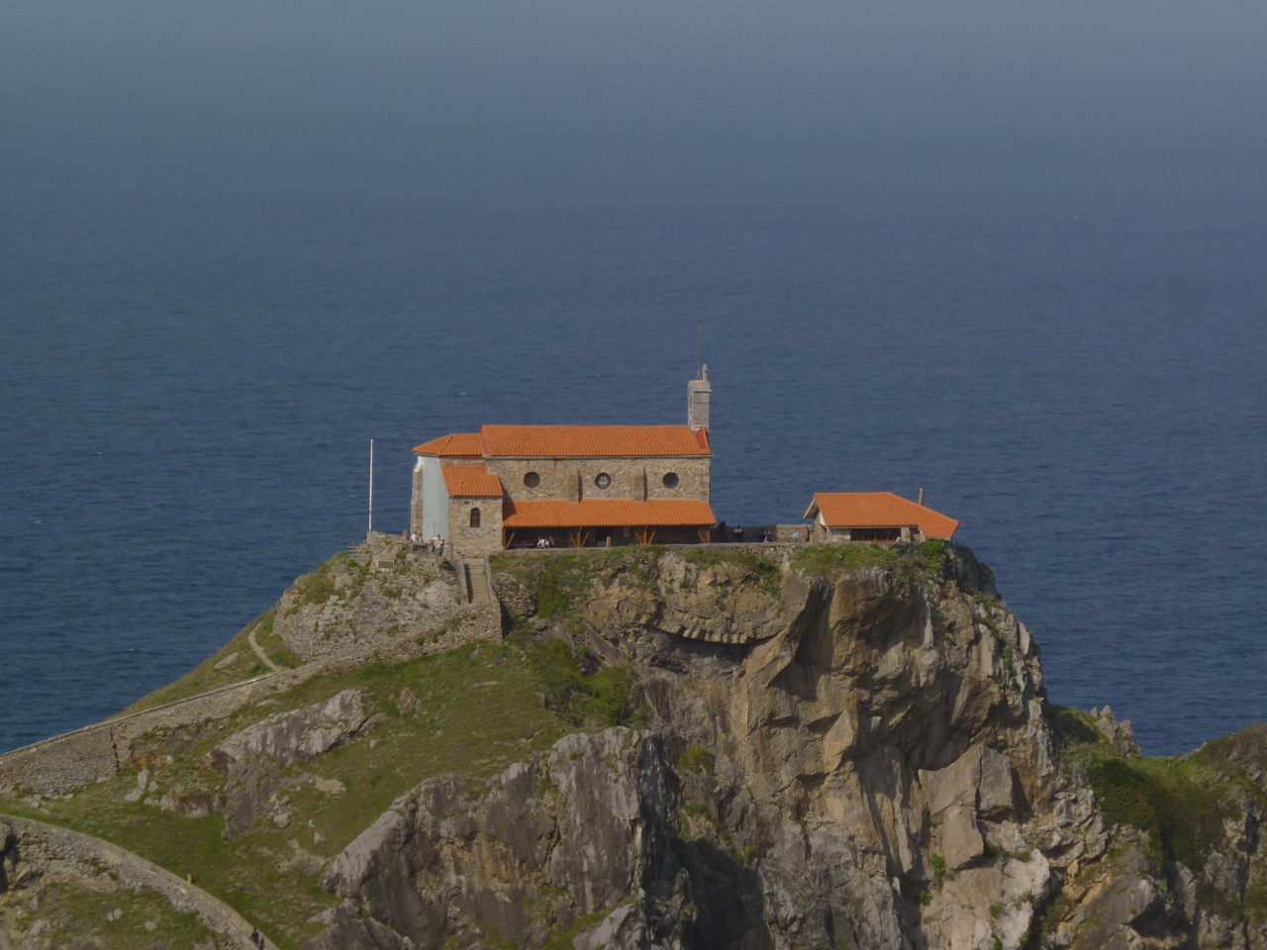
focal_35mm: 192
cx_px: 634
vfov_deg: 7.7
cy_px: 475
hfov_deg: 10.3
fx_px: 7028
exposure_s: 1/500
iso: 80
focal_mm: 34.2
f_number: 6.3
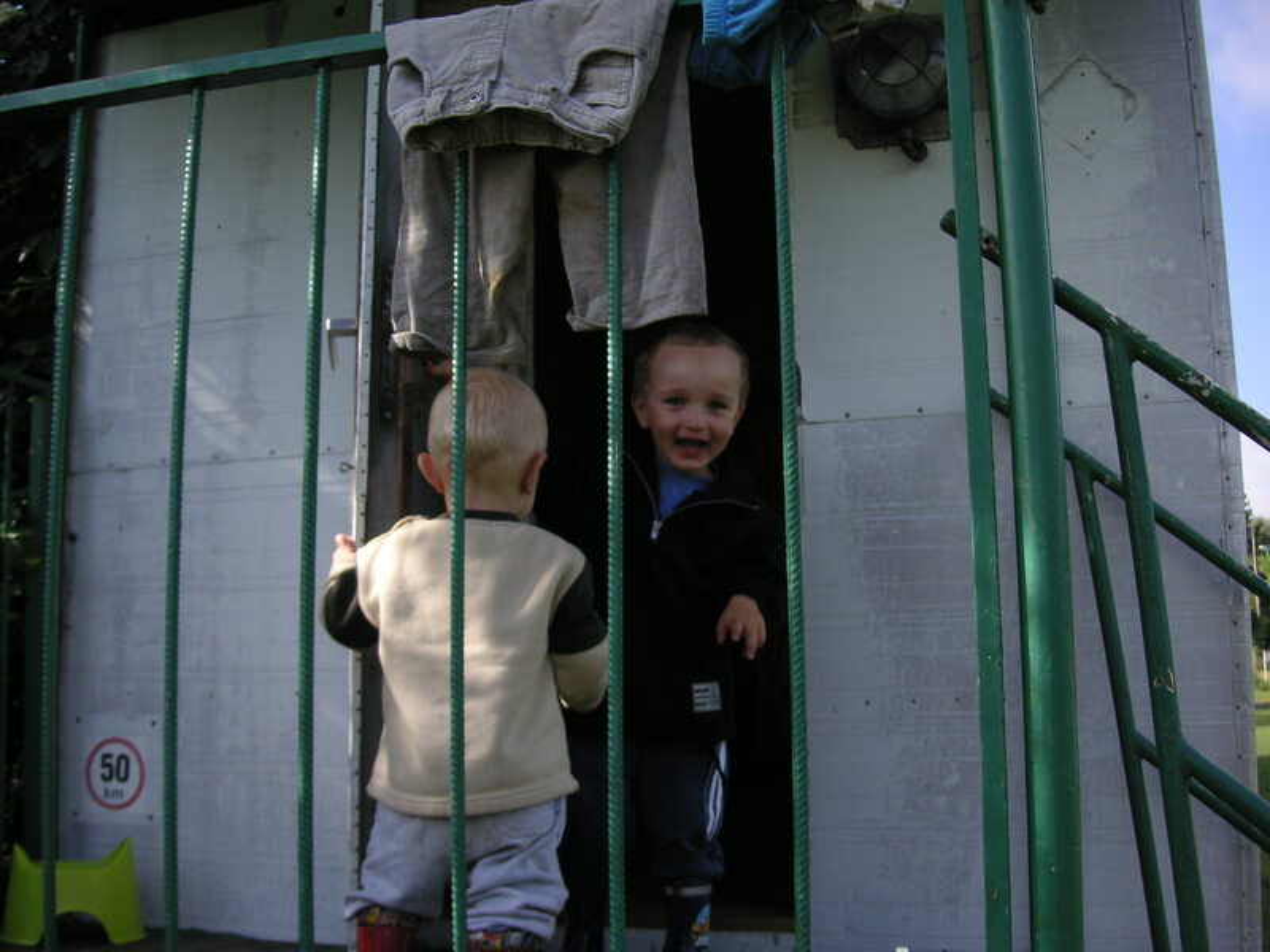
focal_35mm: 37
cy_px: 476
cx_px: 635
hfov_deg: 50.1
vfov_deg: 38.7
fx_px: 1357
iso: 50
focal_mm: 6.1
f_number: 2.8
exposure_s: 1/750
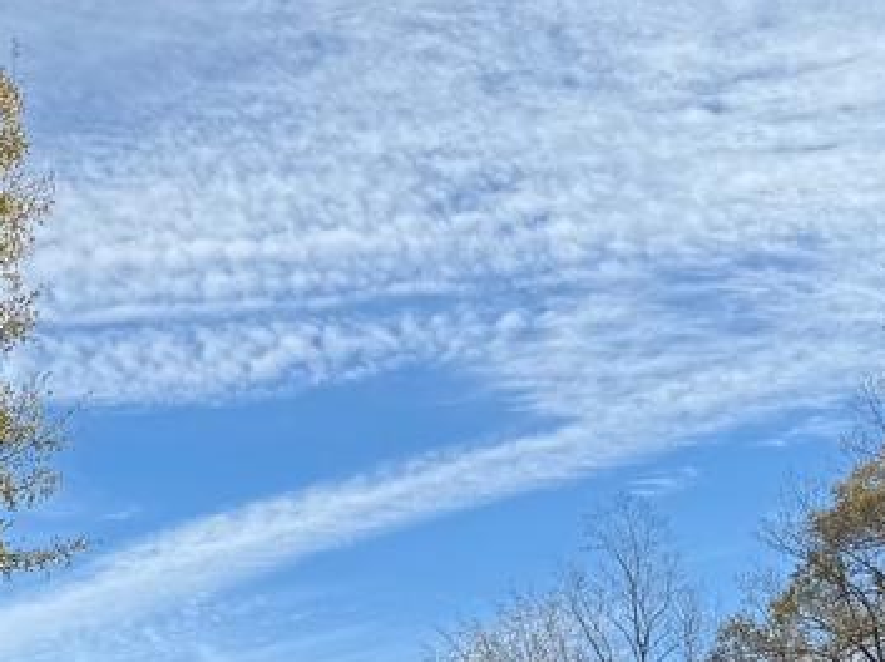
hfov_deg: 20.0
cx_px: 316
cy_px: 702
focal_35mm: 98
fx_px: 2503
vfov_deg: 14.7
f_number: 1.78
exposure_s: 1/3759
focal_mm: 6.76
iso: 80
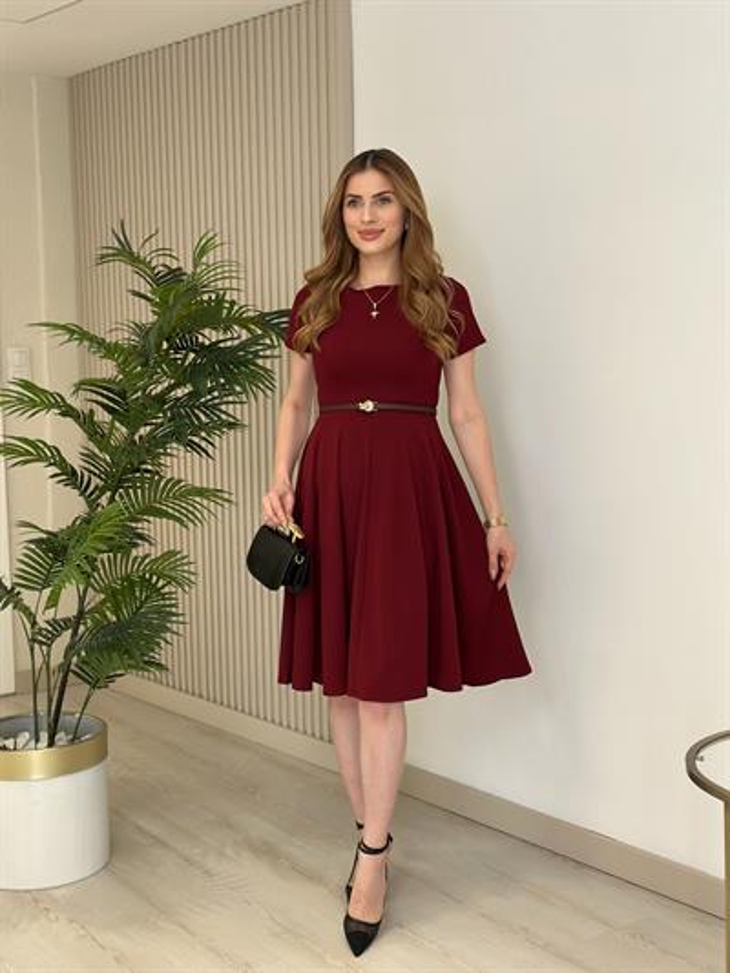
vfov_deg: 39.6
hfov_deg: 30.3
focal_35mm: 48
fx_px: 1349
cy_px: 486
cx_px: 365
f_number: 1.78
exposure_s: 1/283
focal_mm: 6.86
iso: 80
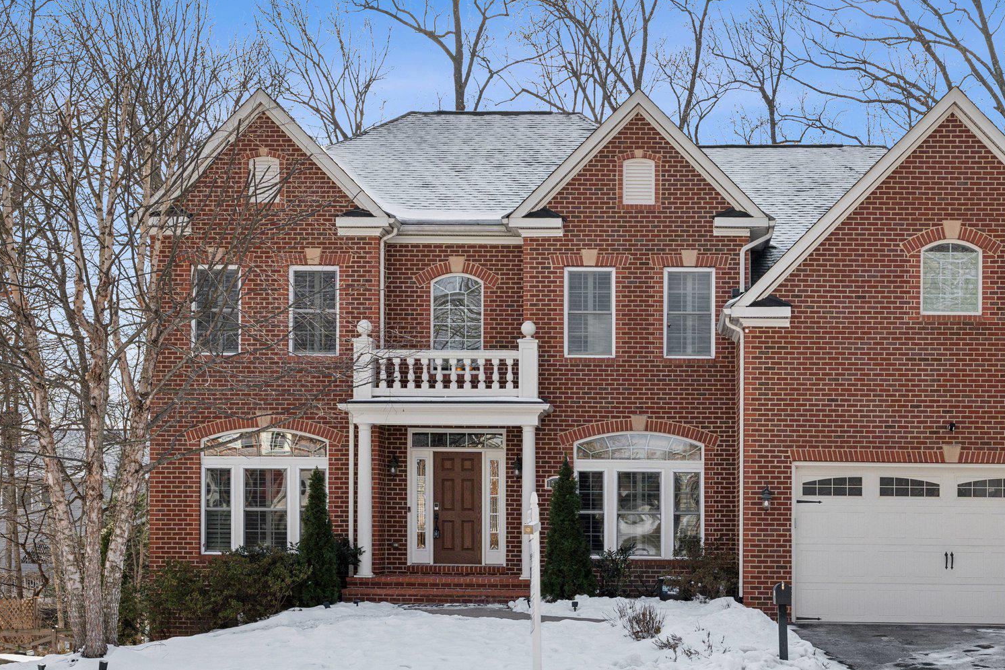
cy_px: 401
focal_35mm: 48
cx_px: 648
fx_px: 1340
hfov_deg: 40.7
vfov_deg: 28.0
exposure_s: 1/800
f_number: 8
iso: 400
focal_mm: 35
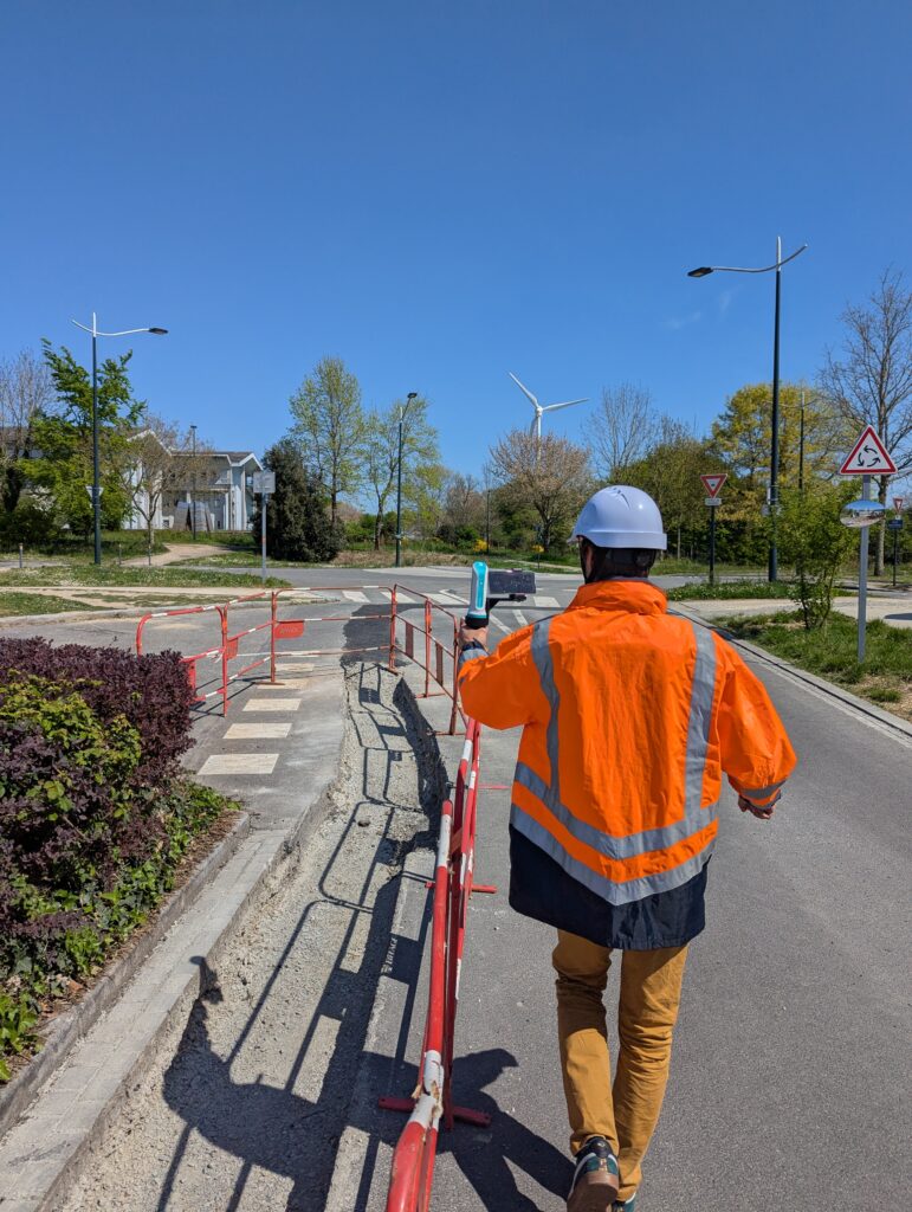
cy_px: 606
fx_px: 841
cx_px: 456
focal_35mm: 24
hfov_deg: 56.9
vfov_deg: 71.5
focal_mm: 6.81
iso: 47
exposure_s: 1/6289
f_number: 1.85
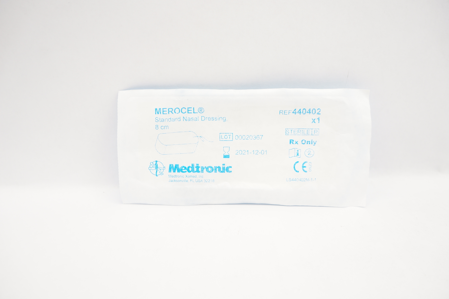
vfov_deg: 47.8
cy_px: 150
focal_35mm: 27
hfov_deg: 67.4
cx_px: 224
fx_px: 336
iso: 400
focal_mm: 18
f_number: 5.6
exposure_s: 1/60
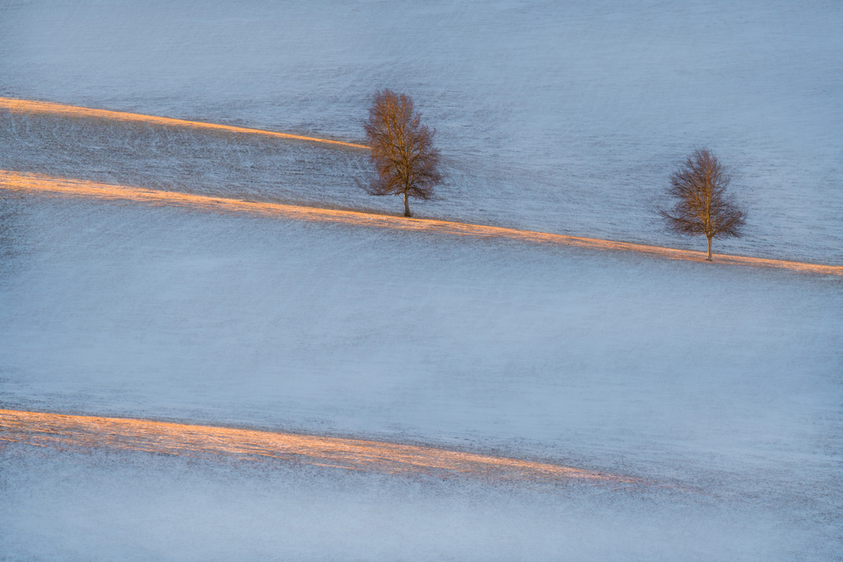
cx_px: 422
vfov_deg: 4.6
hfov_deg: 6.9
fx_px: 7026
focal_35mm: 300
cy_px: 281
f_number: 11
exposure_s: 1/200
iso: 400
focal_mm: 300
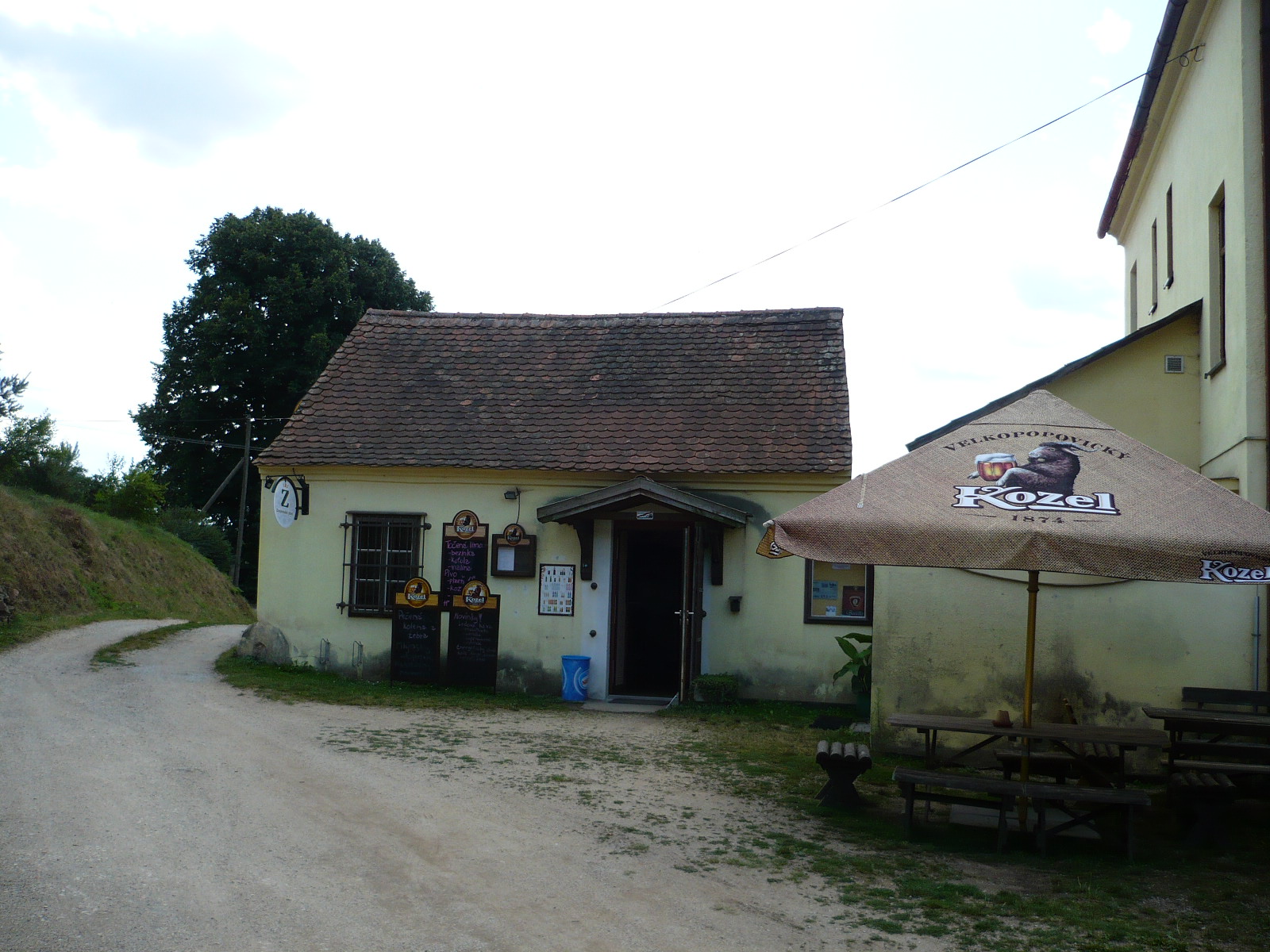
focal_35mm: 35
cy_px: 476
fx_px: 1284
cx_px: 635
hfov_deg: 52.6
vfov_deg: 40.7
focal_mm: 5.8
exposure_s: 1/640
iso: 100
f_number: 2.8
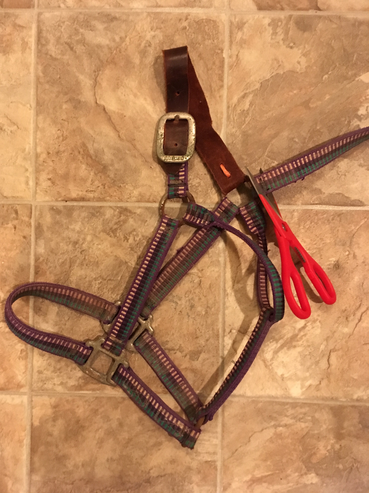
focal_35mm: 29
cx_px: 184
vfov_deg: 61.7
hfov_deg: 48.2
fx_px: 412
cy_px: 246
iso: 320
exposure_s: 1/15
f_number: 2.2
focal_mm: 4.15
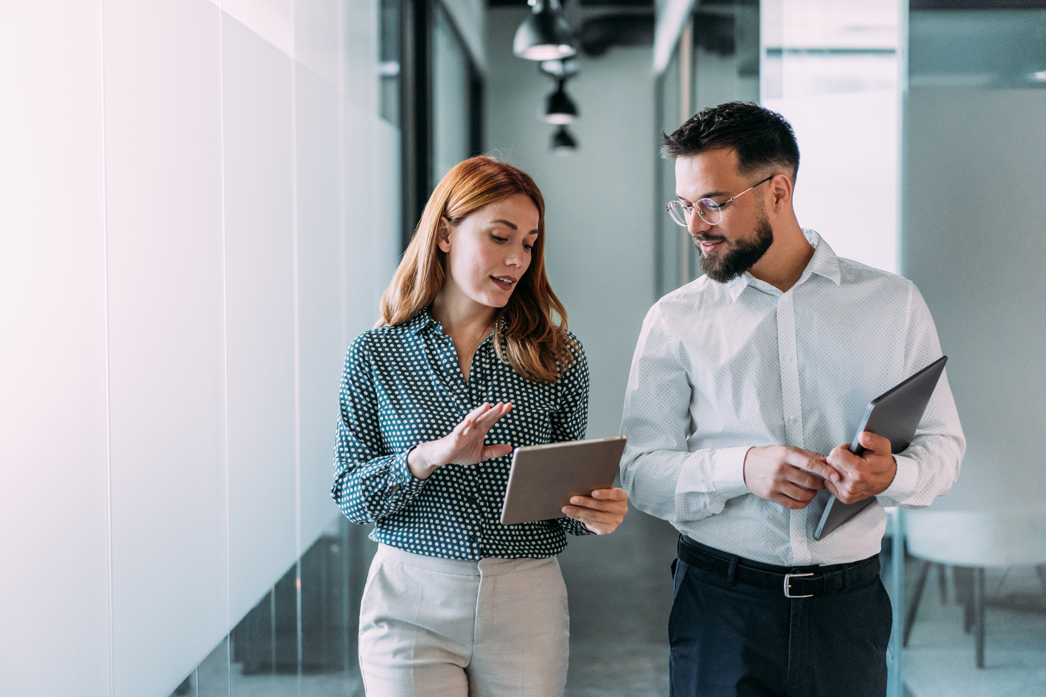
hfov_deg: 36.2
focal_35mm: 55
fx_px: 1598
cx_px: 523
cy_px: 348
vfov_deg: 24.6
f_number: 2
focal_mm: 55
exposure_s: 1/400
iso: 2500
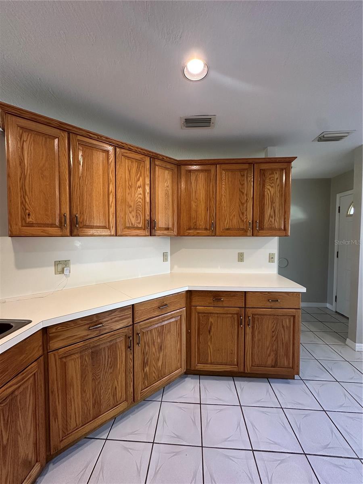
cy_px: 242
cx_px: 182
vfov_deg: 102.1
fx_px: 196
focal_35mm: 14
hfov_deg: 85.7
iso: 200
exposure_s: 1/60
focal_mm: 2.22
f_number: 2.2
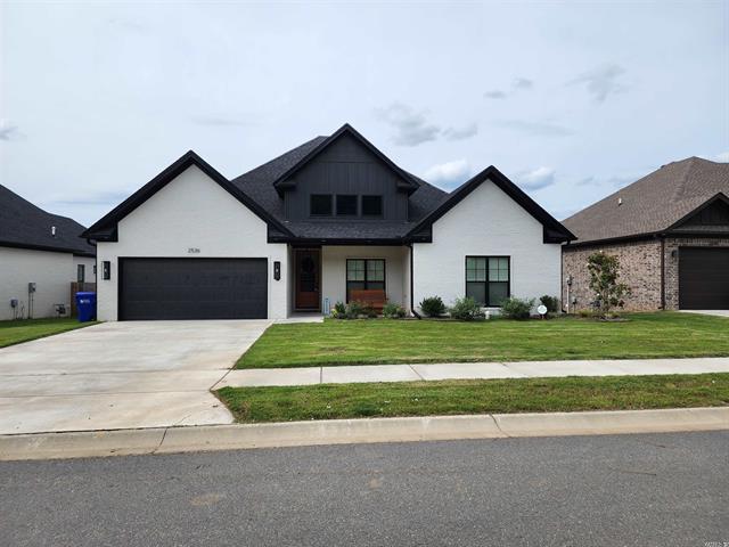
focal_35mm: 23
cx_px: 364
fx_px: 484
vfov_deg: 58.9
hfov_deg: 73.9
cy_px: 274
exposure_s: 1/1157
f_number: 1.8
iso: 12
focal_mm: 6.4
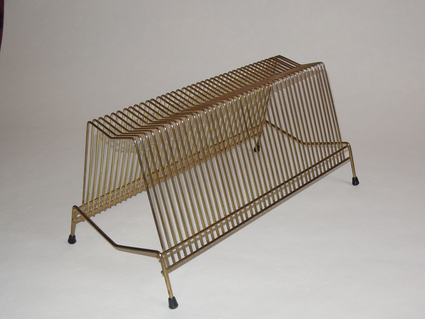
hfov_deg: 37.5
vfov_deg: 28.6
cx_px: 216
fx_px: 626
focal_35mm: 51
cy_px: 161
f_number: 3.7
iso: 200
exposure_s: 1/50
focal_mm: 9
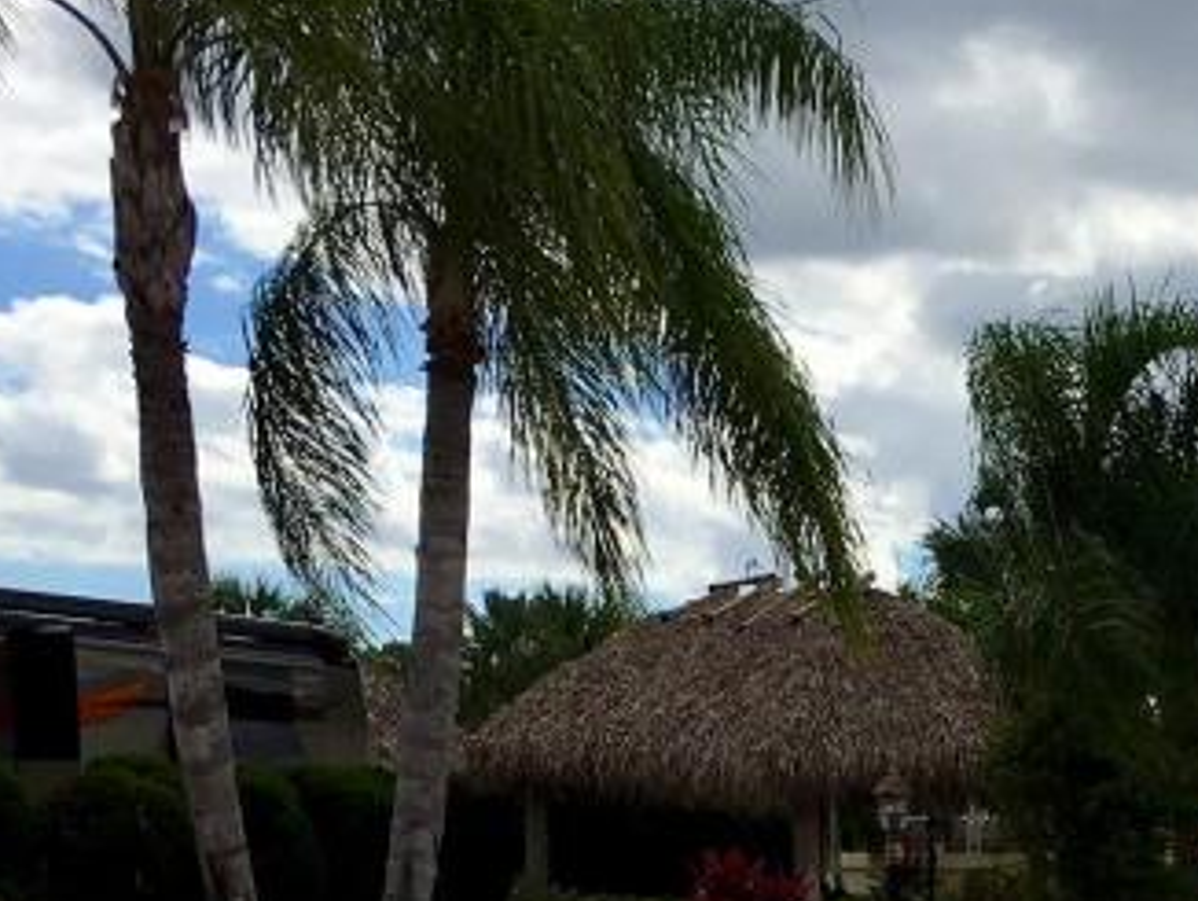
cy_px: 1188
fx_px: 3152
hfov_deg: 20.5
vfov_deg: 15.4
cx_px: 1312
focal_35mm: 91
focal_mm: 4.15
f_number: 2.2
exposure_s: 1/2959
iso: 25
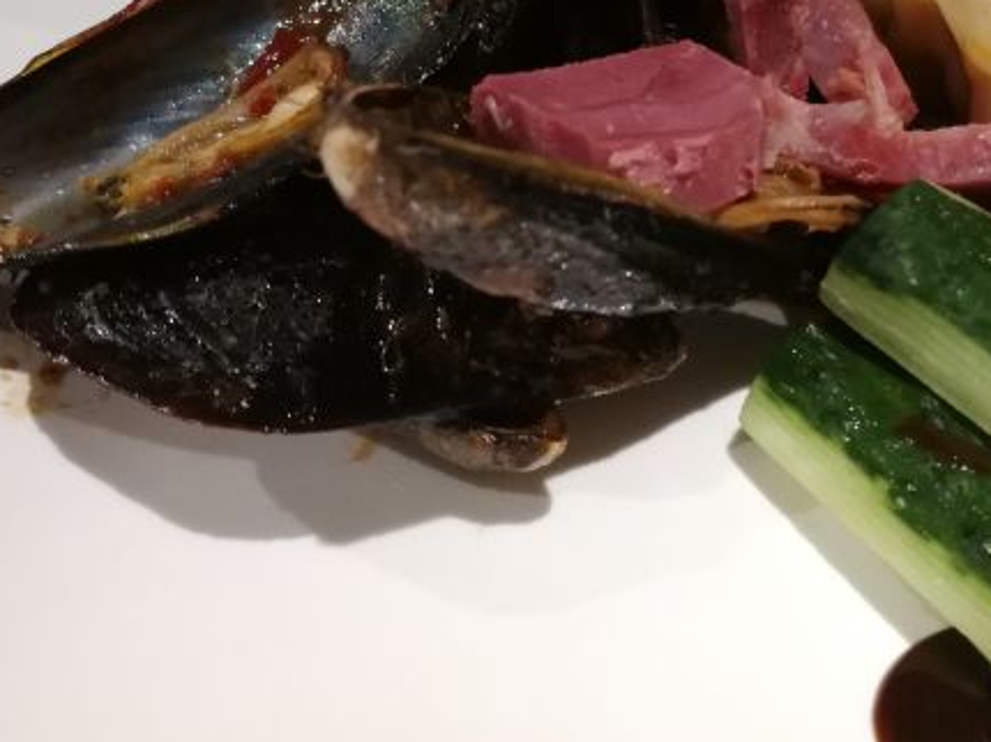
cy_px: 303
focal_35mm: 44
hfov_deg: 41.6
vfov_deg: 32.8
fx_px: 1259
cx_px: 749
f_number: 2.2
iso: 400
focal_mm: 3.95
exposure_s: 1/33.3
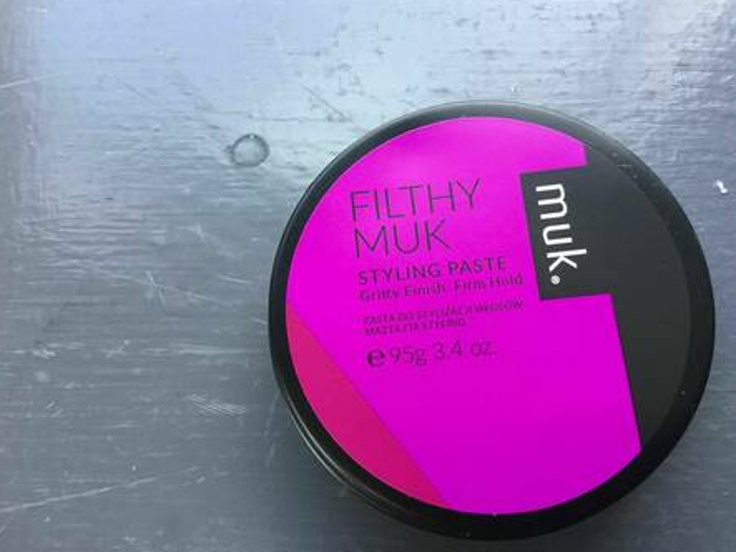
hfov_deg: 52.6
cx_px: 369
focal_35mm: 35
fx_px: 744
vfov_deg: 40.7
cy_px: 277
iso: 25
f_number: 2.4
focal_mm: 3.3
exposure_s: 1/33
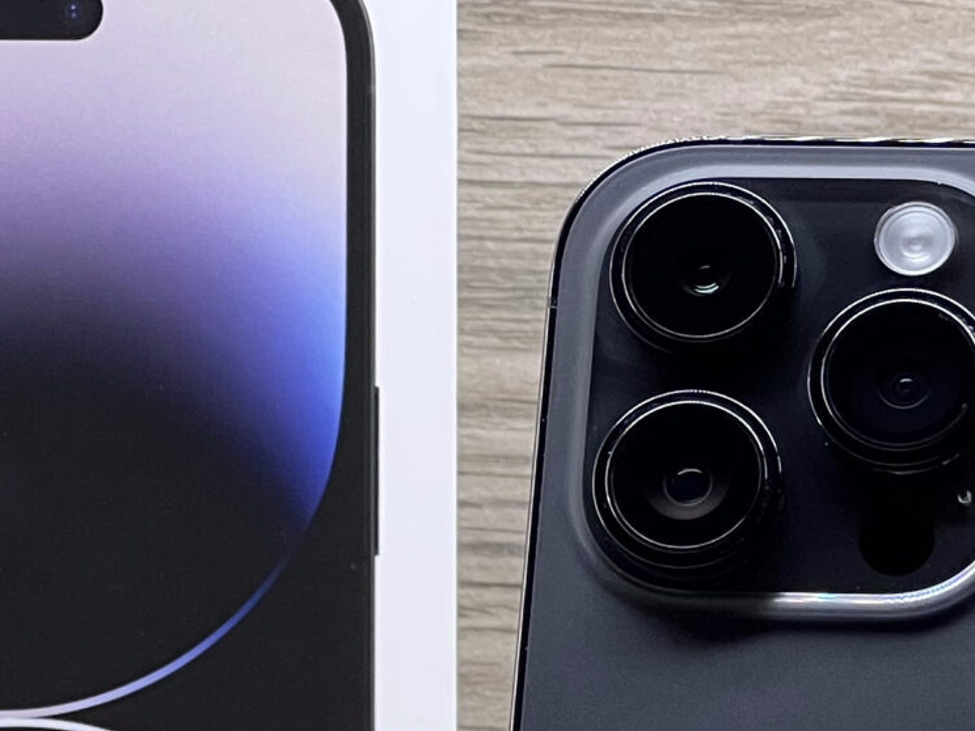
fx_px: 7464
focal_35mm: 265
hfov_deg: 7.5
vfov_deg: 5.6
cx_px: 868
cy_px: 1102
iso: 100
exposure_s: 1/100
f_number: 2.8
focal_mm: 9
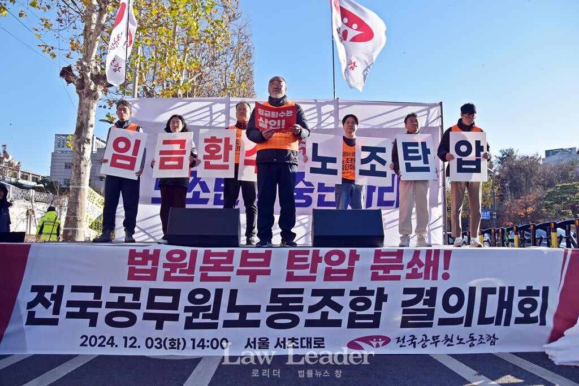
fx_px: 434
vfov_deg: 47.9
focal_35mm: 27
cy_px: 193
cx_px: 290
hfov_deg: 67.4
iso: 100
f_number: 6.3
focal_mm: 18
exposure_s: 1/320
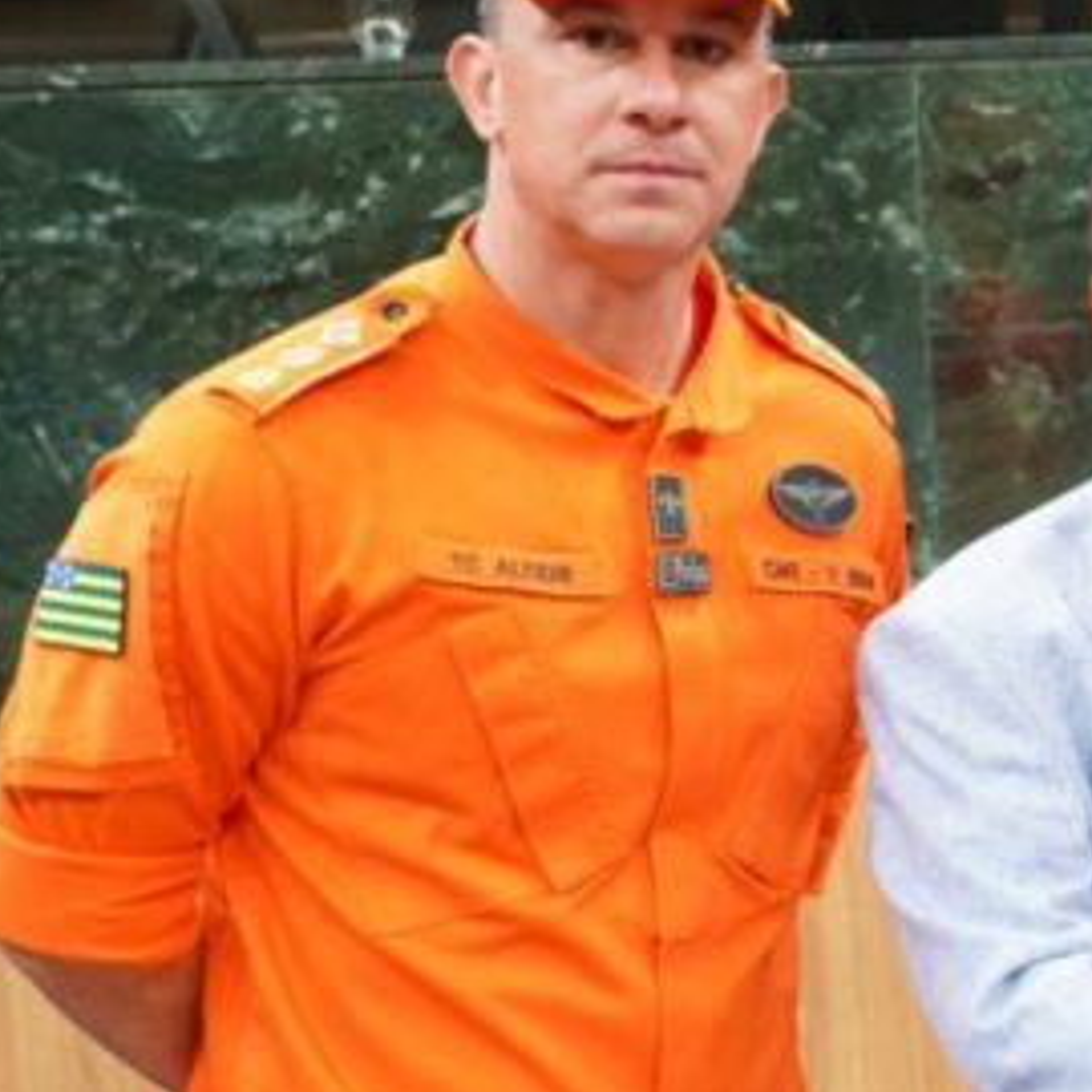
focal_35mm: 122
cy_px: 712
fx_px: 4354
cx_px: 1496
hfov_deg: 13.7
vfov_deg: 14.3
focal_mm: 43
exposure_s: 1/250
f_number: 5
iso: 2500
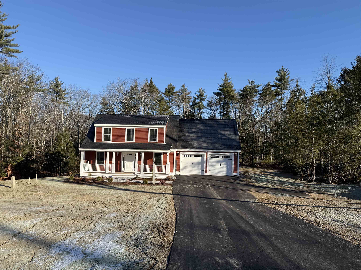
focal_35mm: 24
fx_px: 250
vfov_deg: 56.8
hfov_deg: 71.6
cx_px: 180
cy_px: 135
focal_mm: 6.76
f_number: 1.78
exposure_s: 1/3425
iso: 80
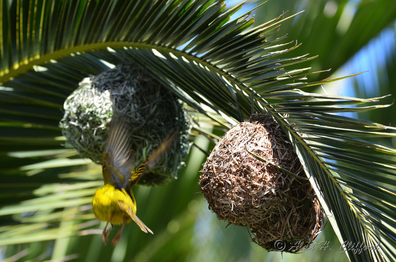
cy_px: 131
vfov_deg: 5.2
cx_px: 198
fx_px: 2880
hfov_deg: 7.9
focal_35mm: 262
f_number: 5.6
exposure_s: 1/250
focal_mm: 175
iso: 200
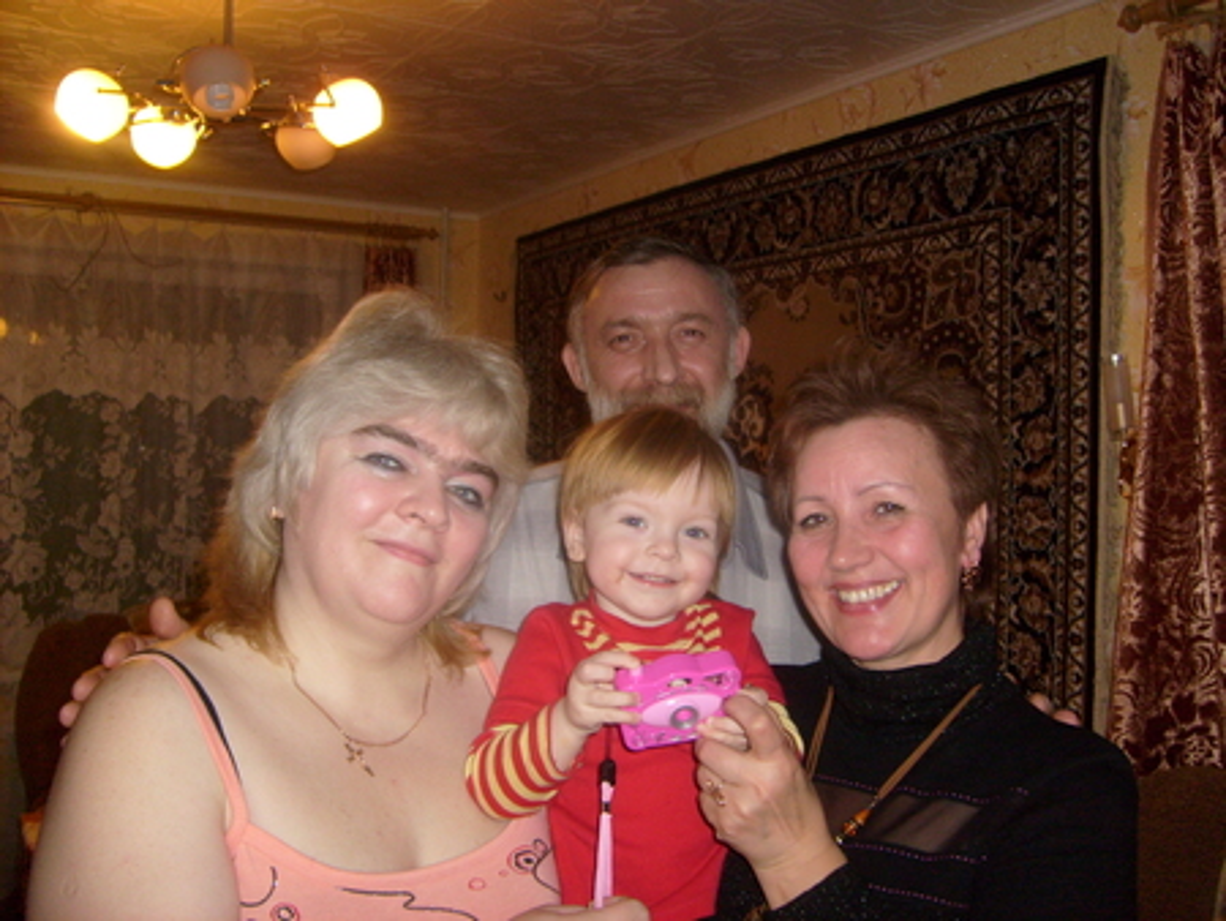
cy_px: 460
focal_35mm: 35
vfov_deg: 40.7
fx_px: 1240
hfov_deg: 52.6
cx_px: 613
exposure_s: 1/45
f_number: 2.8
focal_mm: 5.8
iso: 100
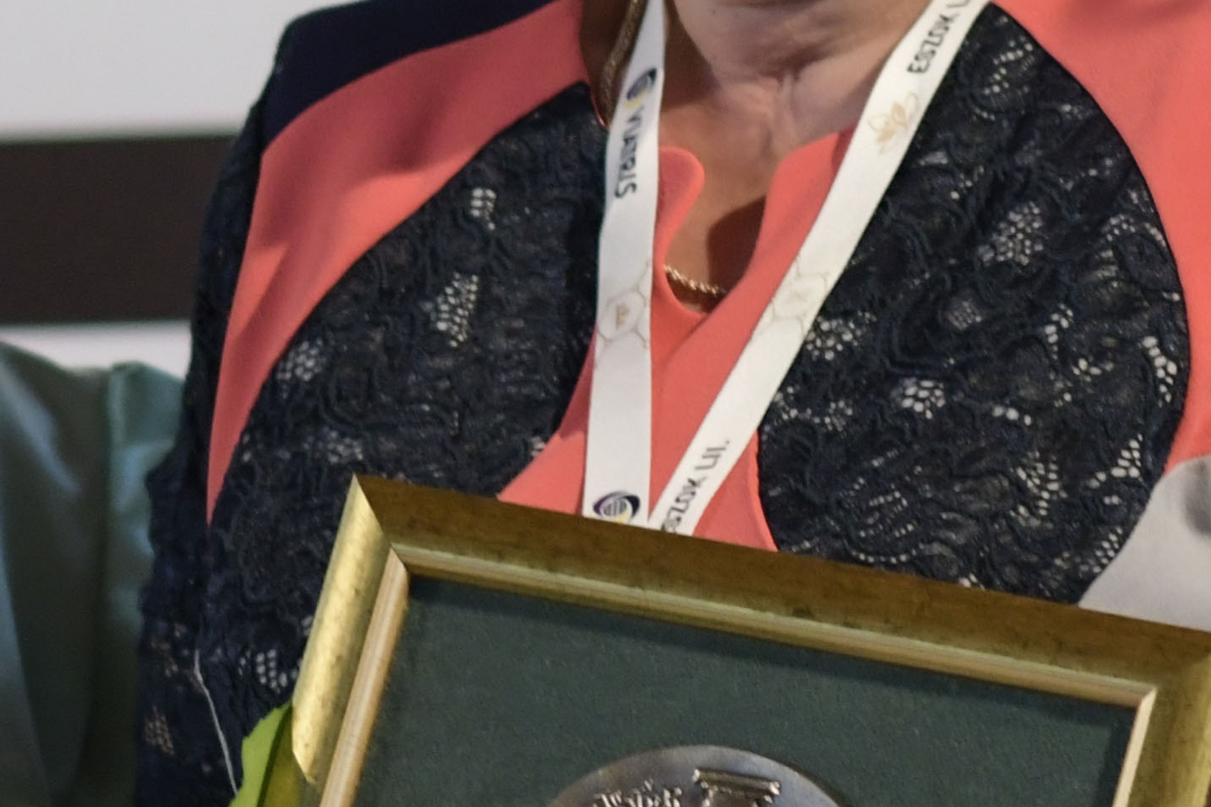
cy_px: 251
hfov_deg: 4.2
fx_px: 16580
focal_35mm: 493
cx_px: 755
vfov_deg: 2.8
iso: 1400
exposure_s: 1/125
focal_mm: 85
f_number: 2.5
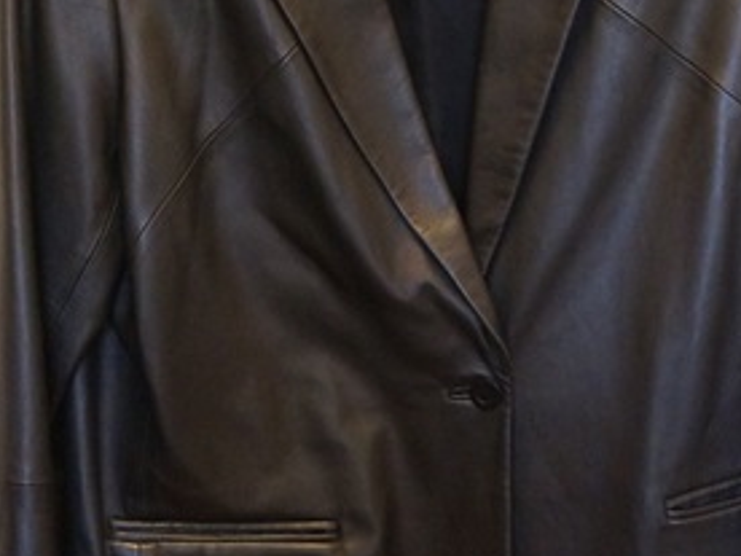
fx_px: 1563
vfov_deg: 20.2
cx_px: 467
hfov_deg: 26.6
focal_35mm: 73
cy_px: 273
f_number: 4
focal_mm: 20
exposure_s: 1/60
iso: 2500
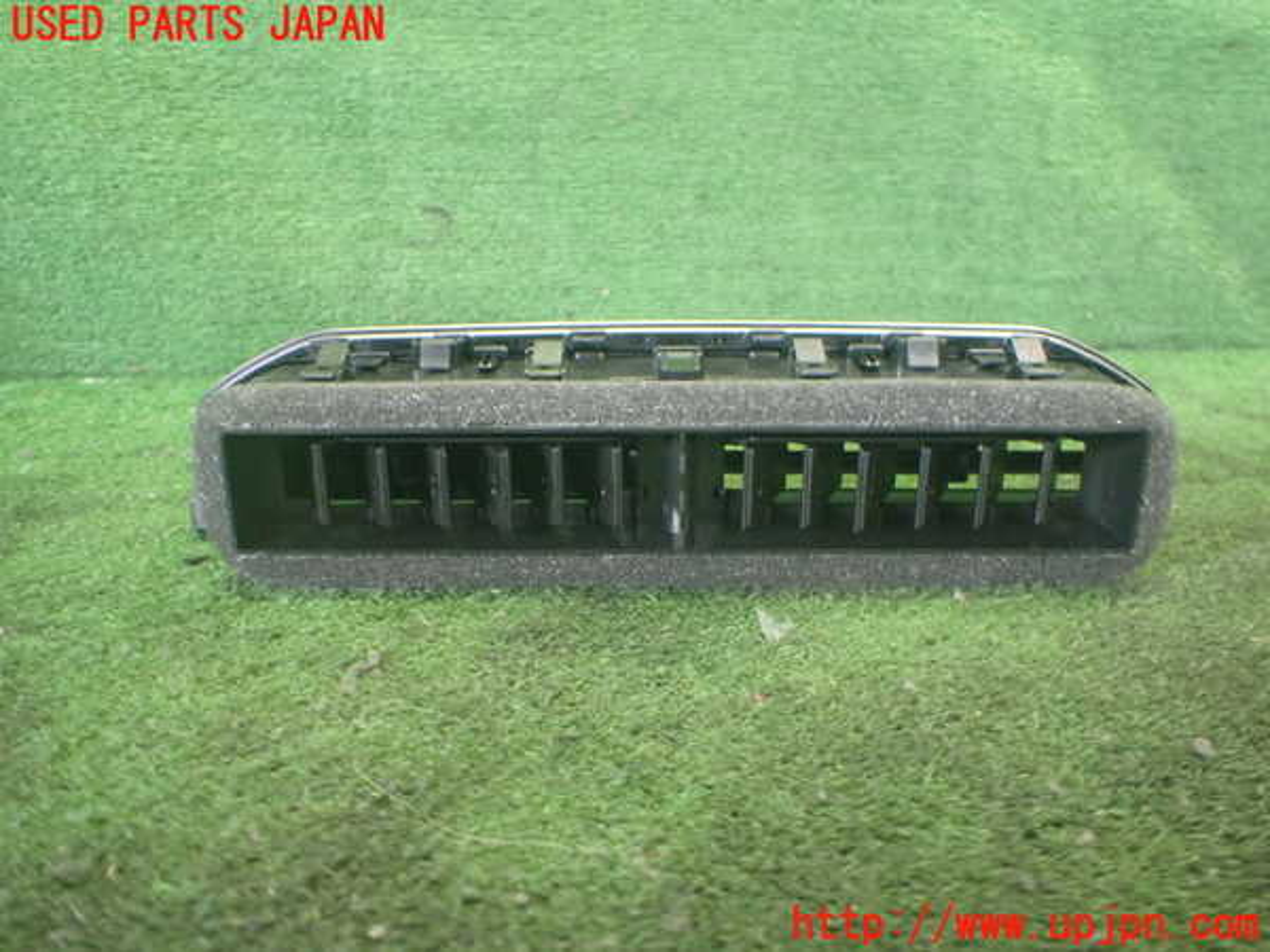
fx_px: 1101
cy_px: 476
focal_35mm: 30
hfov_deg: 60.0
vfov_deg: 46.8
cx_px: 635
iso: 1000
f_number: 2.3
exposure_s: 1/30
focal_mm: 5.4
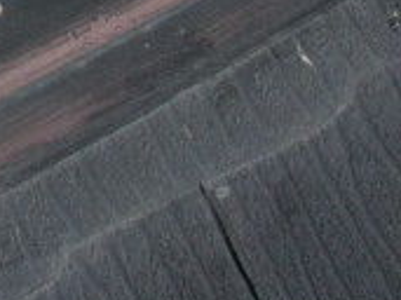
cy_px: -176
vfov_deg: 10.0
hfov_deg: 13.0
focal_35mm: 142
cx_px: -235
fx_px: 1644
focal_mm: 6.66
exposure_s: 1/160
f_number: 3.9
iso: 64
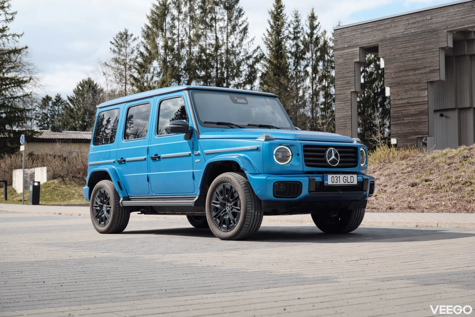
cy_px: 158
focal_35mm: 51
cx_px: 238
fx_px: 673
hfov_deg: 38.9
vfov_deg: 26.5
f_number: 4
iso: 320
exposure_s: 1/2200
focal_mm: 34
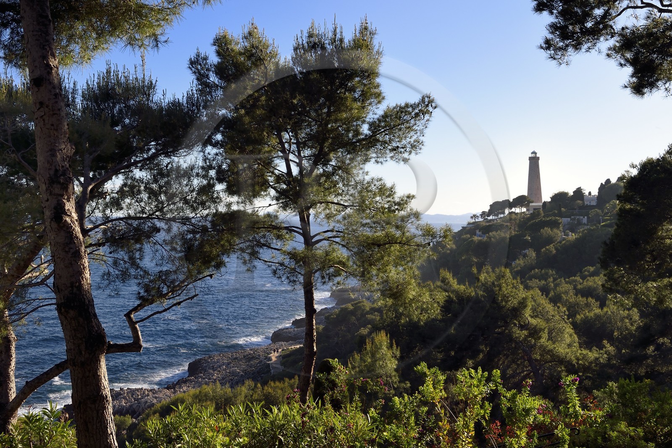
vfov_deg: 35.0
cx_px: 336
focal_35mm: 38
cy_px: 224
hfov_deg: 50.7
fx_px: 709
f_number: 20
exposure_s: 1/125
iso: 250
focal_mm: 38
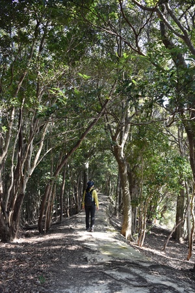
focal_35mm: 30
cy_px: 146
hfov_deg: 43.6
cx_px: 98
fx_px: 244
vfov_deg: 61.9
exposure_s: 1/125
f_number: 5.6
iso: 400
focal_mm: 20
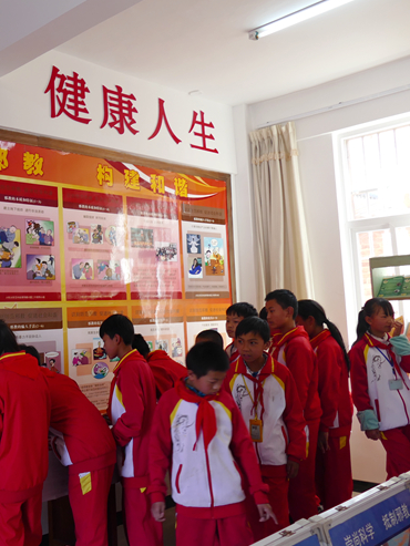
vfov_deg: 47.8
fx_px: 616
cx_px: 39
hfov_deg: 34.7
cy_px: 264
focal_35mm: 39
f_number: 2.8
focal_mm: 9.12
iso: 160
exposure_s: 1/60
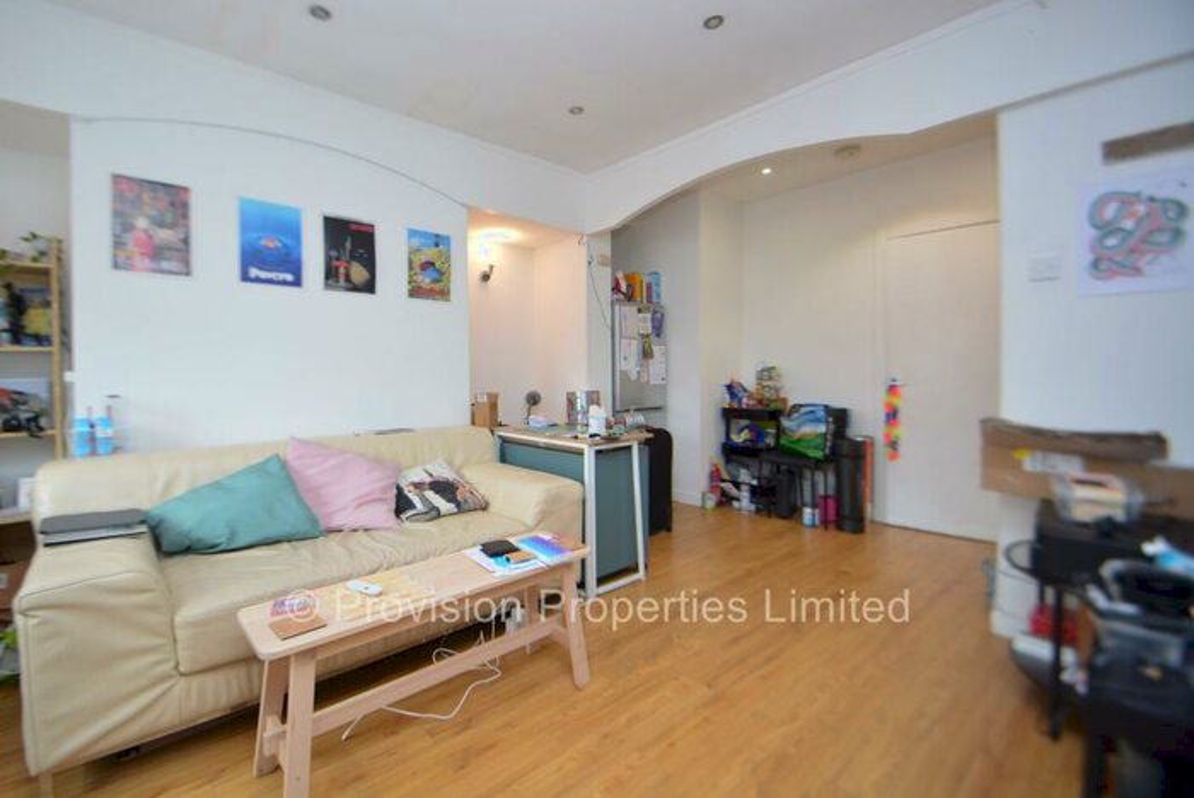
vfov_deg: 77.4
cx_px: 597
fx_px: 498
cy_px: 399
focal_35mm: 15
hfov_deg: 100.3
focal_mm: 10
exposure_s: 1/60
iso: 720
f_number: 4
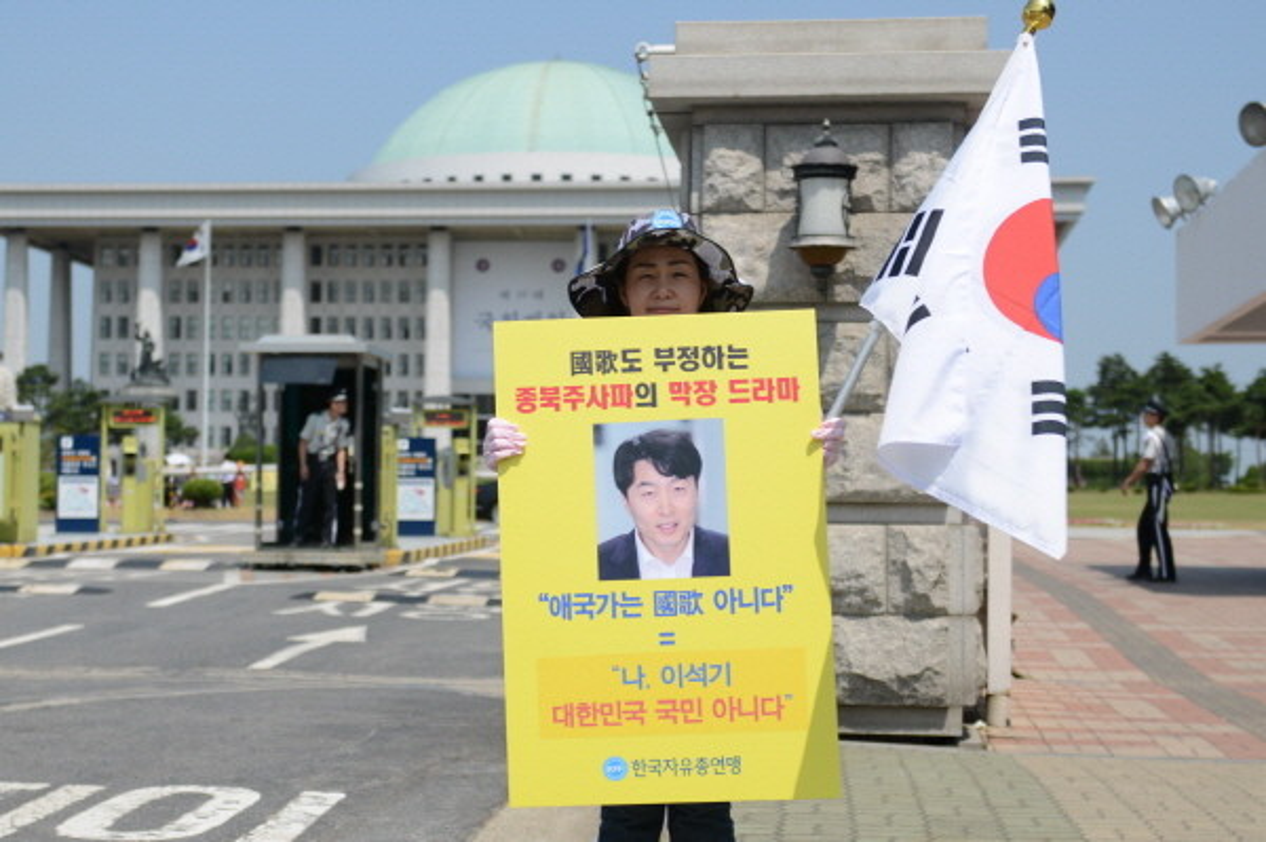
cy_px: 421
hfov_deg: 43.6
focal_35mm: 45
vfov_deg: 29.8
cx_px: 633
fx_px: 1581
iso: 100
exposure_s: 1/2000
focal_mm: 45
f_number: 3.2
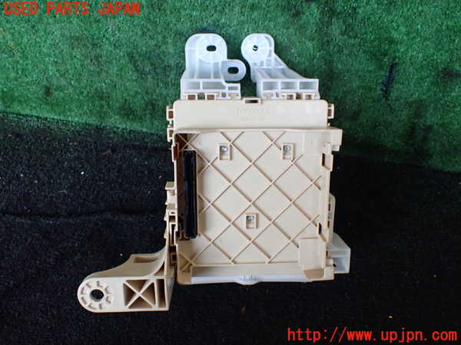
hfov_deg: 60.0
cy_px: 172
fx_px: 400
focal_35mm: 30
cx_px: 230
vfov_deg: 46.8
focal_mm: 5.4
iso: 800
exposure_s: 1/60
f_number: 2.3
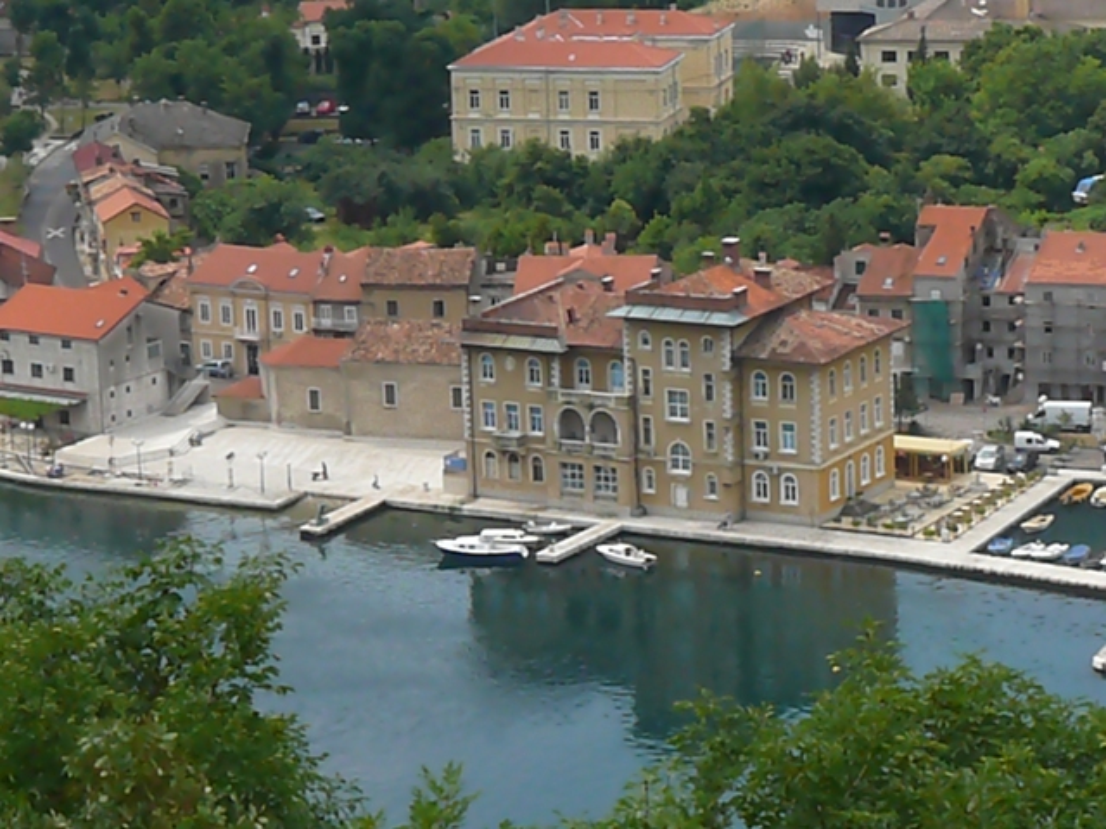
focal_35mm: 148
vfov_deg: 10.0
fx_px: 4729
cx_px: 553
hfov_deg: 13.3
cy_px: 414
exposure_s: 1/2000
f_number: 6.3
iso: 800
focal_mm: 22
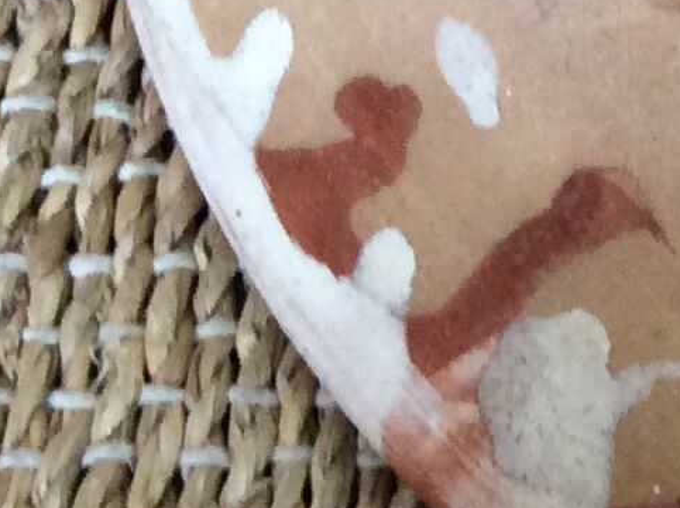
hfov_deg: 10.8
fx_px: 3374
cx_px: 1192
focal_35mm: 172
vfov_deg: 8.4
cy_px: -231
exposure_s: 1/25
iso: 160
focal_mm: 3.3
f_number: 2.4
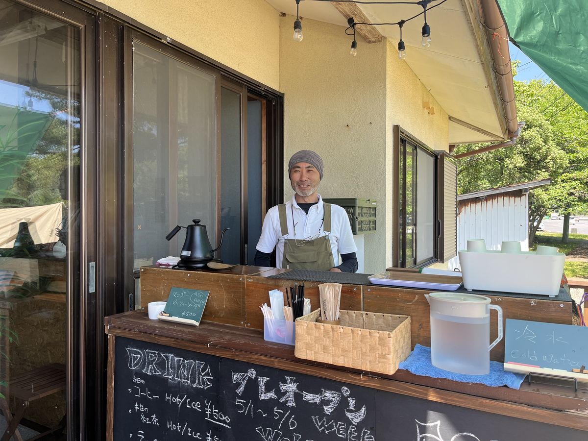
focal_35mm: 26
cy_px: 220
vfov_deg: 53.1
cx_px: 294
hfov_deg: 67.3
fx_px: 442
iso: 50
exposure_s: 1/336
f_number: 1.6
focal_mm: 5.1
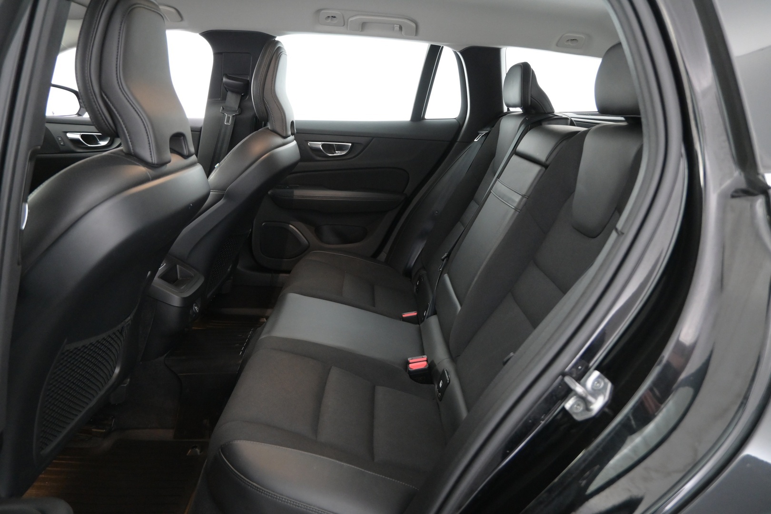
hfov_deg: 73.7
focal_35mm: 24
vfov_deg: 53.1
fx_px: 514
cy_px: 257
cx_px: 386
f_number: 3.5
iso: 2500
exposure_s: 1/25
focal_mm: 16
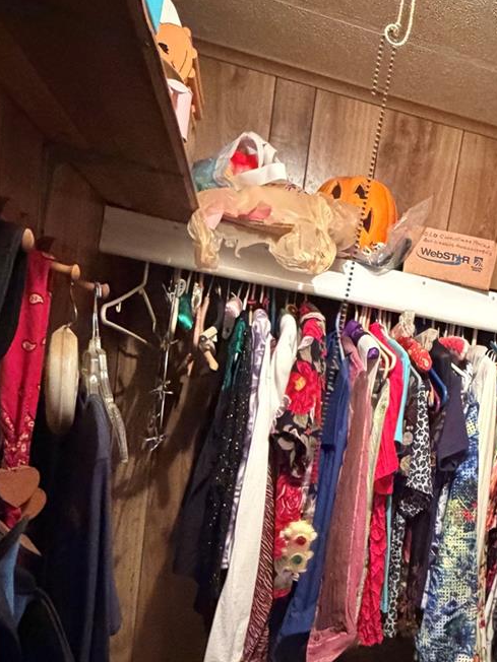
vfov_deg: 53.3
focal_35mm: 33
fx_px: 632
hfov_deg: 40.8
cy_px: 483
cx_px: 412
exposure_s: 1/40
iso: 1250
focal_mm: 2.22
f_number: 2.2
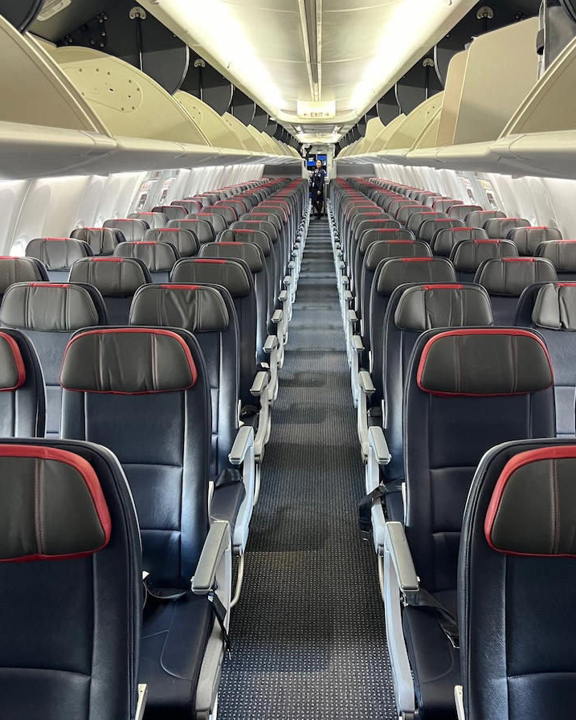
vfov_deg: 52.8
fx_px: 724
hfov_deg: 43.3
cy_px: 359
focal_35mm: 34
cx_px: 311
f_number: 1.5
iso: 320
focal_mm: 5.7
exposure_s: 1/59
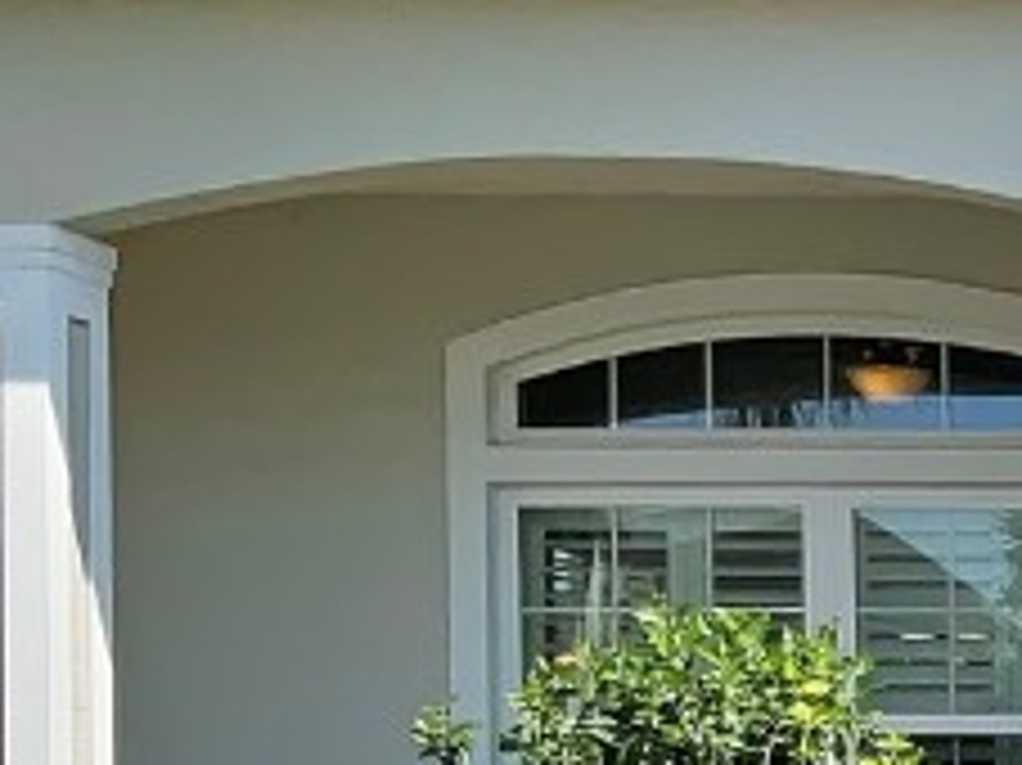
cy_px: 1066
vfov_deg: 11.0
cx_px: 2143
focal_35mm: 131
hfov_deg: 12.8
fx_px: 3866
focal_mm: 3
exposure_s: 1/2667
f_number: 1.8
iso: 16
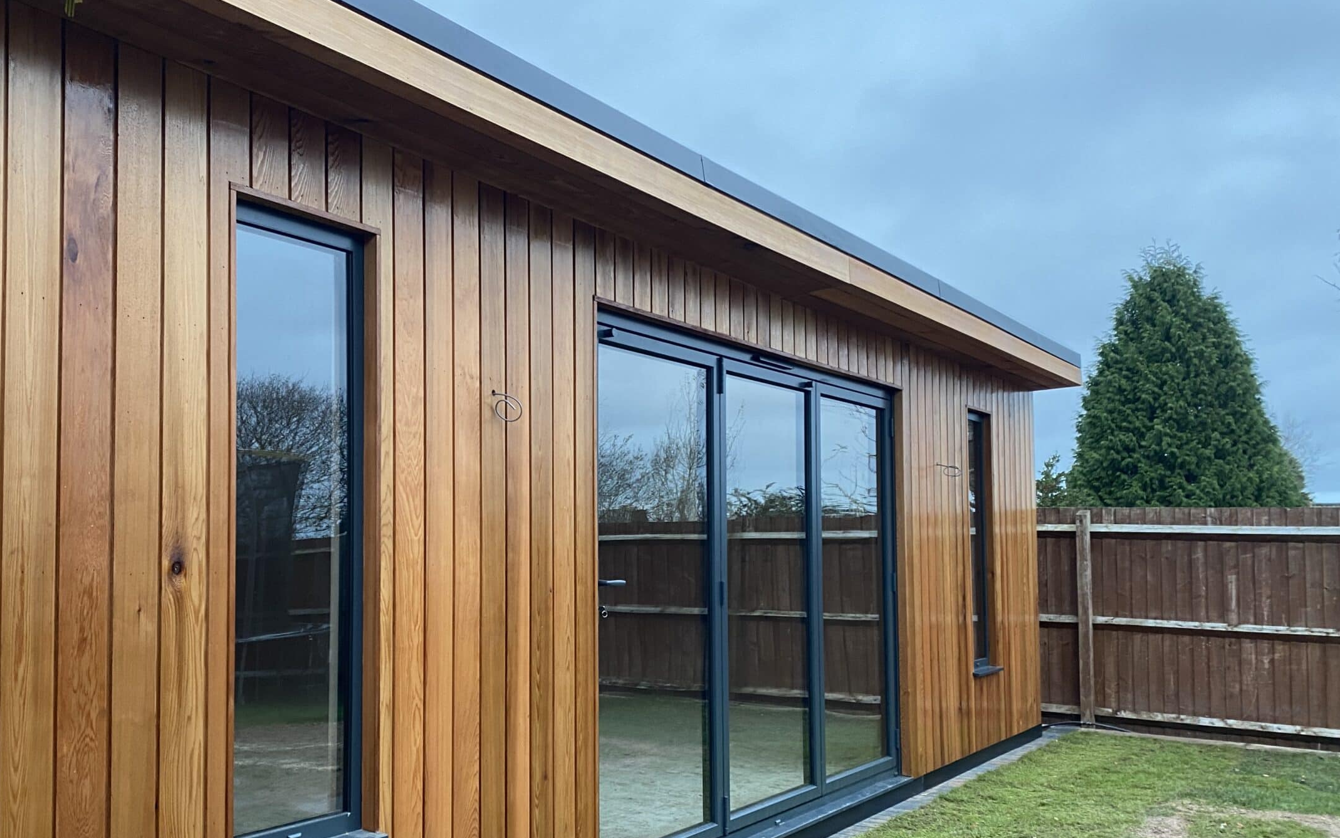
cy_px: 511
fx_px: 1205
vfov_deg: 38.1
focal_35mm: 33
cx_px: 559
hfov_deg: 57.8
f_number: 1.8
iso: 125
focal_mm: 4.25
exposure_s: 1/60
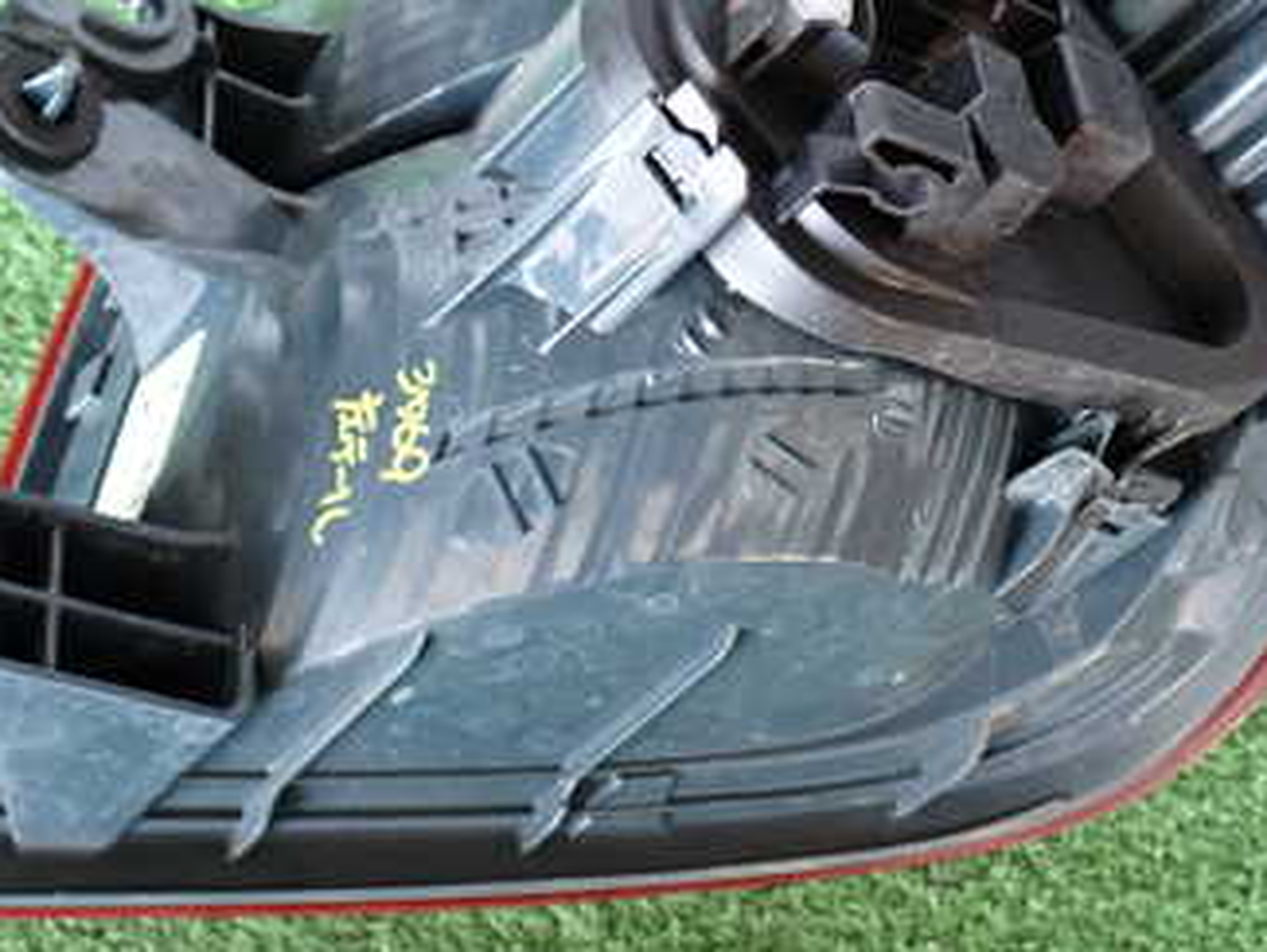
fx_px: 2160
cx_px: 725
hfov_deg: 32.6
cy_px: 347
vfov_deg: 24.8
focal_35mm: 59
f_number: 2.4
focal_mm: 5.79
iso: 250
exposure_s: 1/30
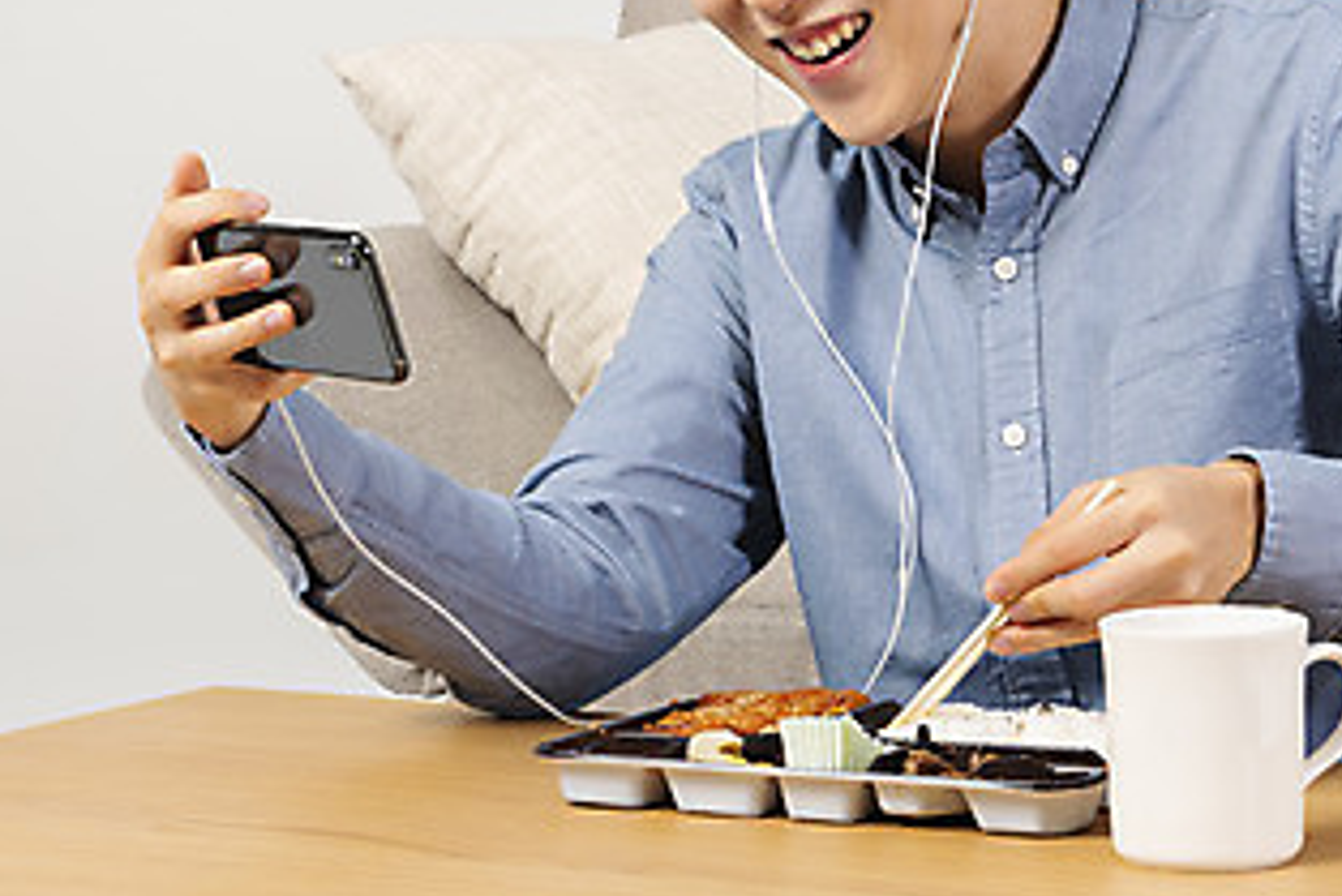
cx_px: 898
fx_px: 4997
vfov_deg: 10.2
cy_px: 180
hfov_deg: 15.3
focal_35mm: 134
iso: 100
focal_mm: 70
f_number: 13
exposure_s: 1/125
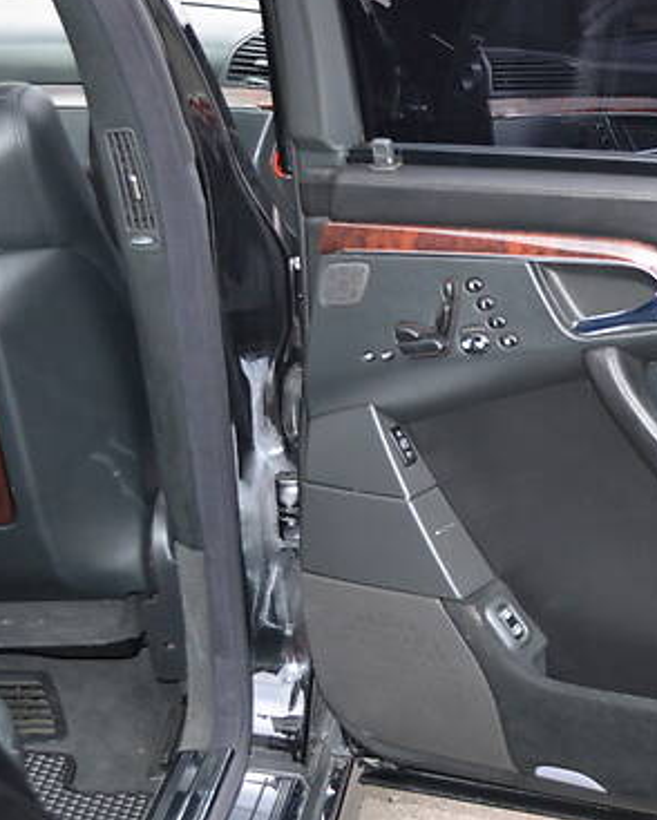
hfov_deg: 16.2
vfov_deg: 20.8
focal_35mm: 92
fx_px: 2234
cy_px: 332
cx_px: 740
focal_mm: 30
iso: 800
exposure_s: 1/125
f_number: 5
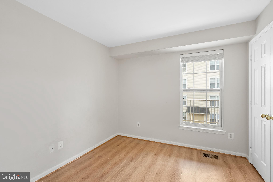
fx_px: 121
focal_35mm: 16
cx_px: 136
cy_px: 91
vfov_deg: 73.8
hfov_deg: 96.7
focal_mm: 16
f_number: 8
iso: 800
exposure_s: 1/4
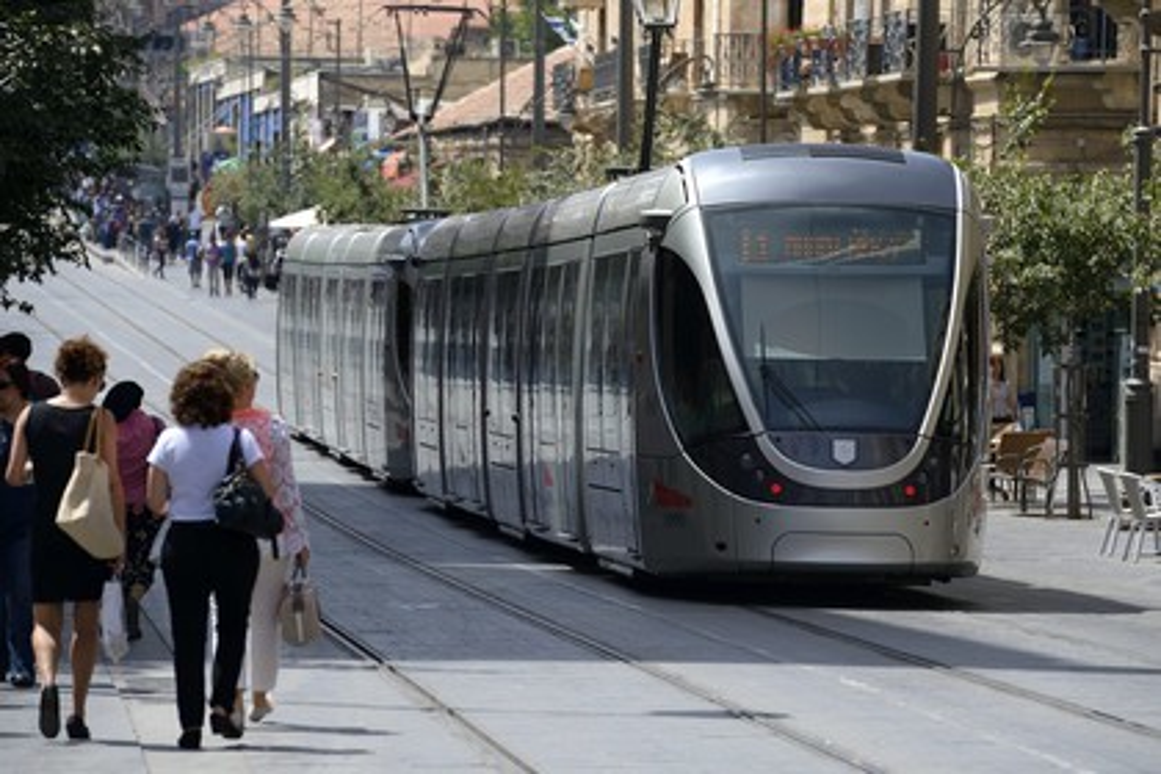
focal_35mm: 200
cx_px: 580
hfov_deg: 10.3
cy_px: 387
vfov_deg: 6.9
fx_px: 6449
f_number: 7.1
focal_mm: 200
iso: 100
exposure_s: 1/400
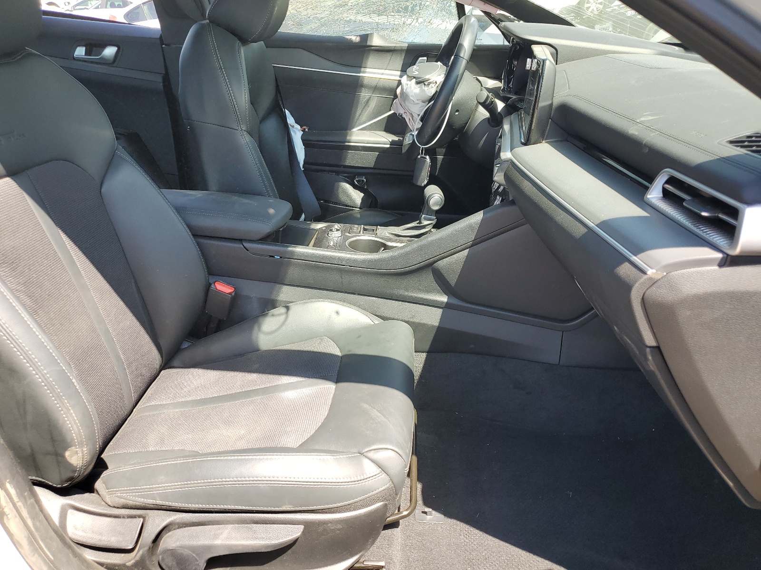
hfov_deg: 67.3
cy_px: 285
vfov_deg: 53.1
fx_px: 572
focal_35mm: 26
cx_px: 380
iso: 50
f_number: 1.5
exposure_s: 1/323
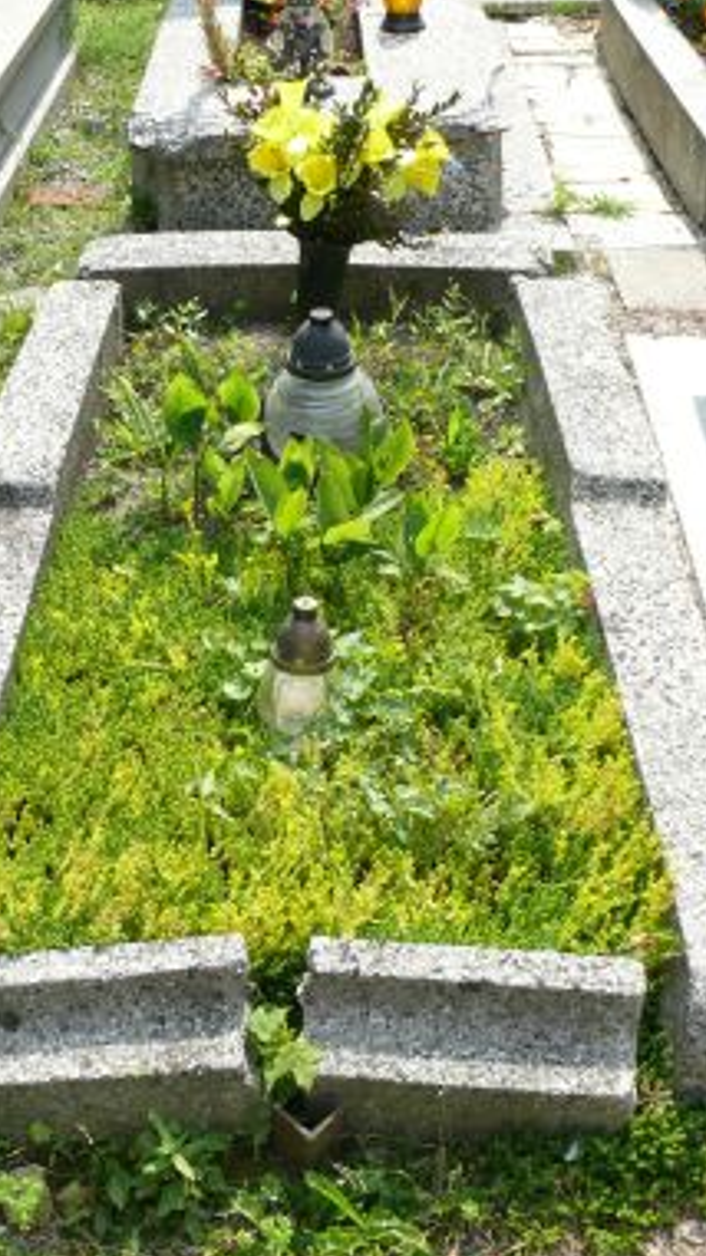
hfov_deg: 24.8
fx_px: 1599
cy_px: 607
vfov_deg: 42.9
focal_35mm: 48
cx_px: 251
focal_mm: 7.4
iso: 100
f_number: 5.6
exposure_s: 1/200
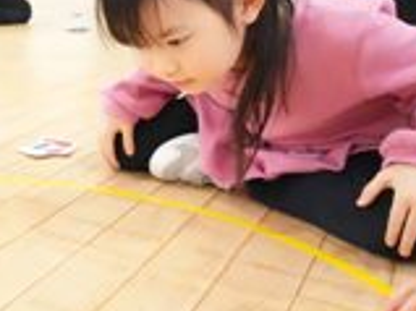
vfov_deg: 25.0
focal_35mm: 58
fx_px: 696
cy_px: 85
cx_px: -29
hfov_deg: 30.2
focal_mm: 16
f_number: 7.1
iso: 16000
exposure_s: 1/679
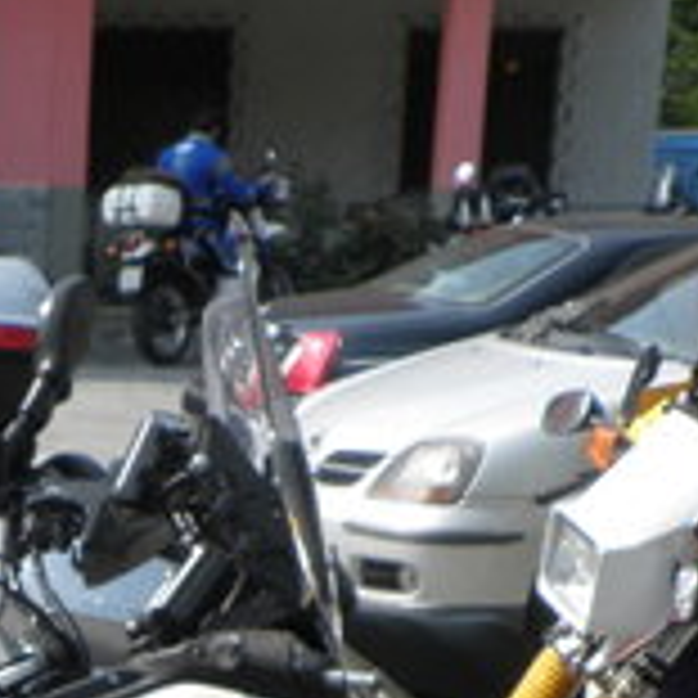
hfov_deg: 13.3
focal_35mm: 123
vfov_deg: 13.5
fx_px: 2806
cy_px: 991
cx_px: -360
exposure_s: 1/160
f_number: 5.6
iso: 64
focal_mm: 6.3
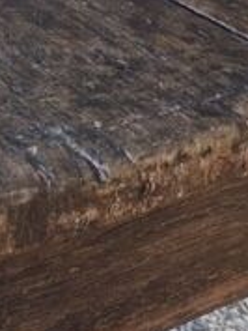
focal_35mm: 105
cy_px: 28
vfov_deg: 18.4
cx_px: 104
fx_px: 1002
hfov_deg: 14.1
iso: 25
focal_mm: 4.15
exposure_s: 1/116
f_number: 2.2
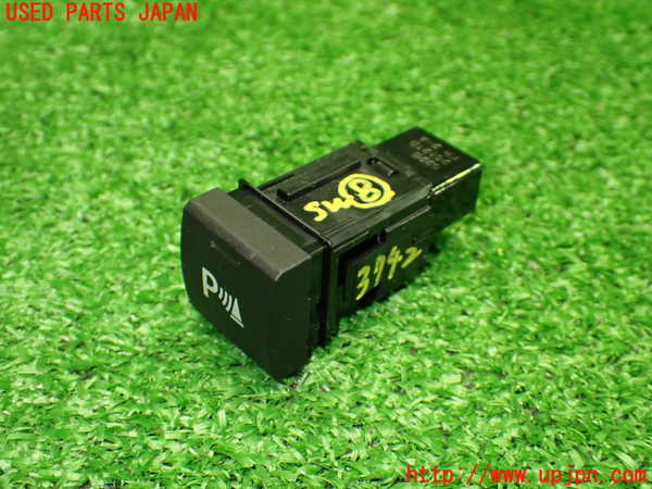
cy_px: 244
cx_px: 326
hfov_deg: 42.9
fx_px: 829
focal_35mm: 44
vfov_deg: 32.9
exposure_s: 1/100
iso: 800
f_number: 2.9
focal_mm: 7.84
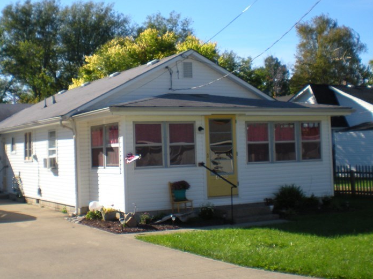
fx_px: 603
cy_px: 125
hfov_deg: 34.4
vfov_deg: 26.1
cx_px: 179
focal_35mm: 56
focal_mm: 6.3
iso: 64
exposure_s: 1/399
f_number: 4.6
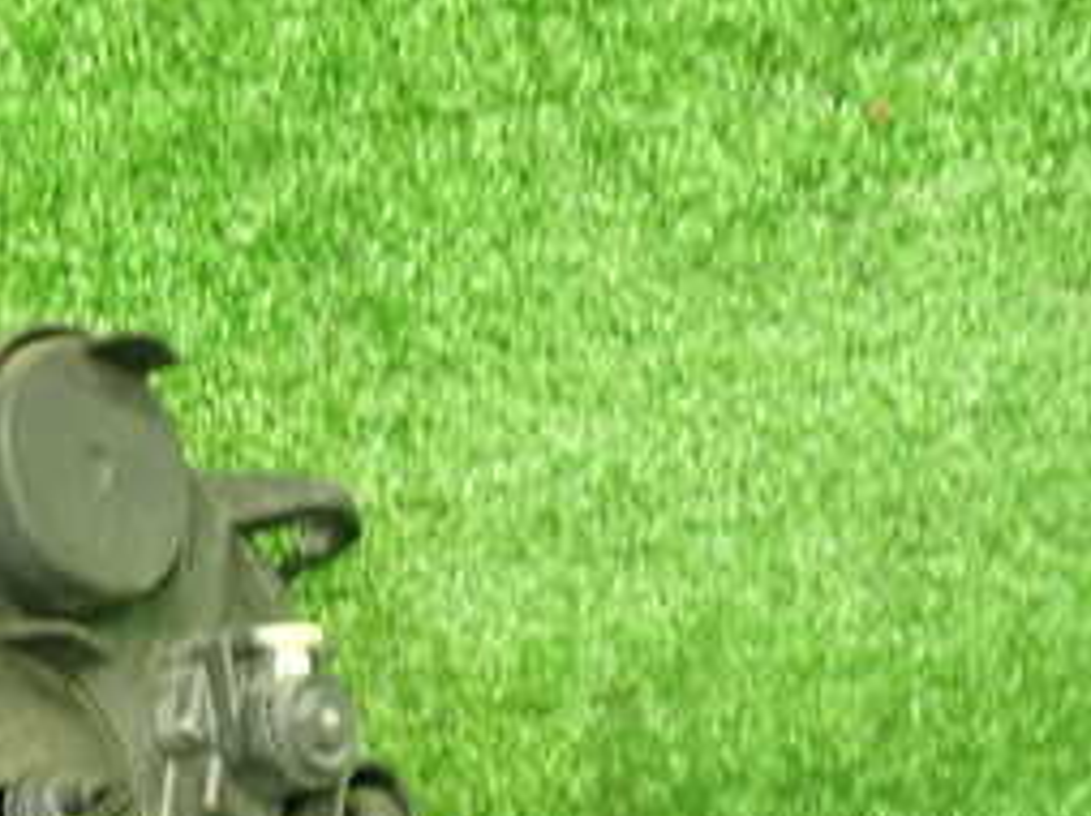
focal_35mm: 71
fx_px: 2236
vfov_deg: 20.1
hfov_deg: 25.5
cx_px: -90
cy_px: 816
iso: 320
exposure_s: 1/30
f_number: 2.3
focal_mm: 5.4
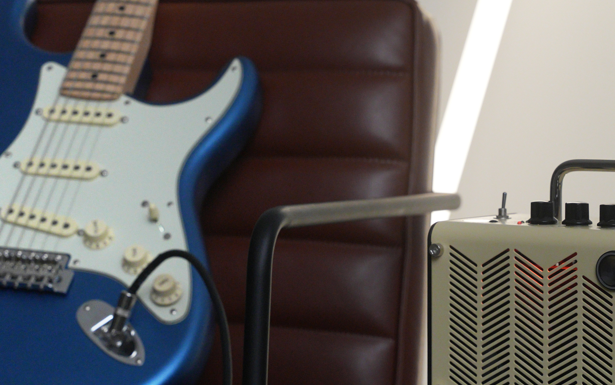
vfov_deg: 10.3
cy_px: 185
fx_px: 2129
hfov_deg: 16.4
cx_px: 321
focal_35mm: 127
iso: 3200
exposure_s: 1/125
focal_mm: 62.5
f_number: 7.1
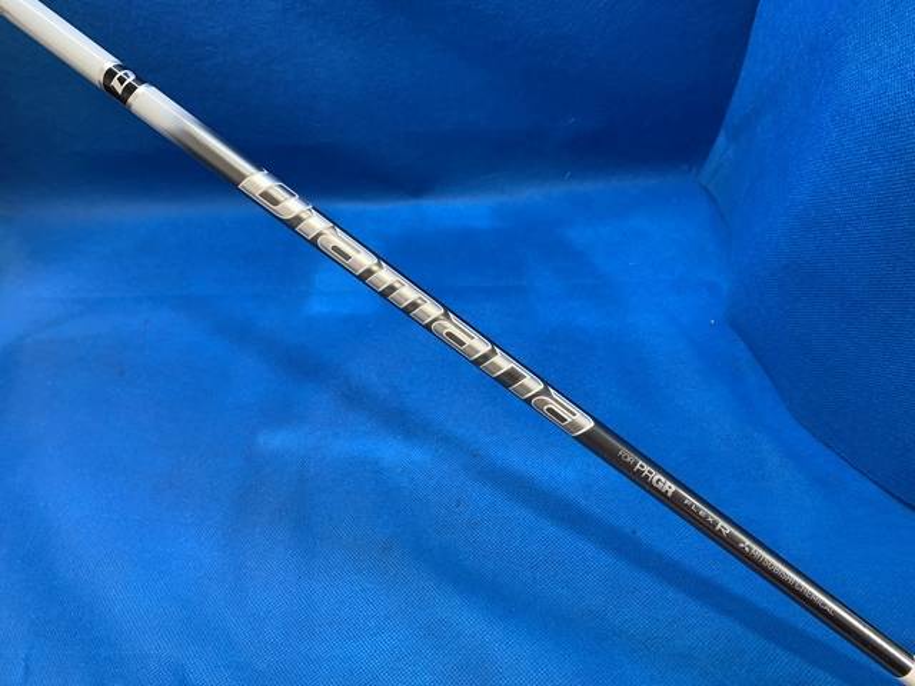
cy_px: 343
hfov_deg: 67.3
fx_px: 687
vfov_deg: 53.1
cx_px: 458
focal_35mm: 26
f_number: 1.8
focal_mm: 4.25
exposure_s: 1/60
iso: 100
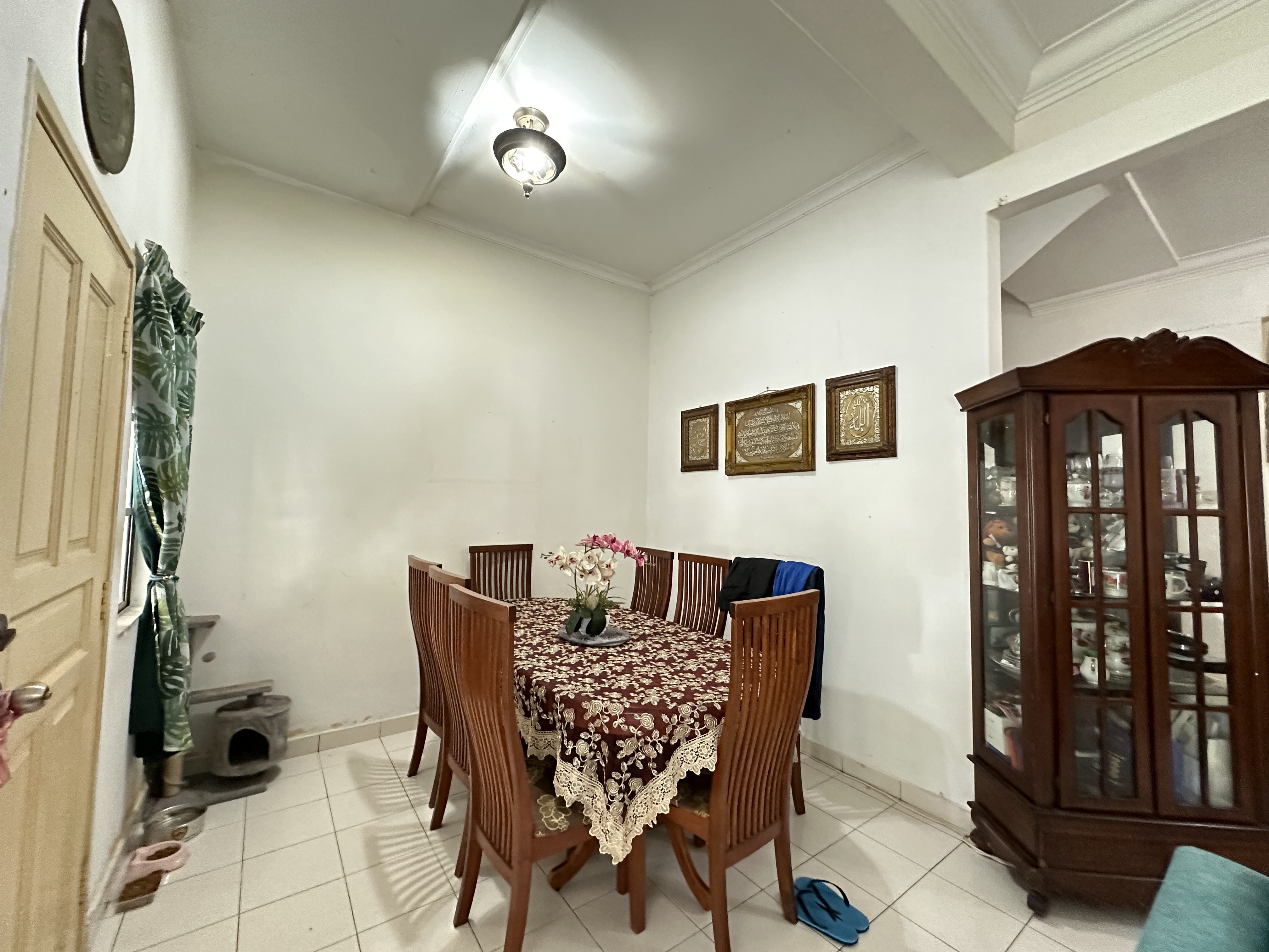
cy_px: 476
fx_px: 513
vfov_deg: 85.7
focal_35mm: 14
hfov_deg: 102.1
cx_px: 634
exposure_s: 1/50
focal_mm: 2.22
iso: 800
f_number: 2.2
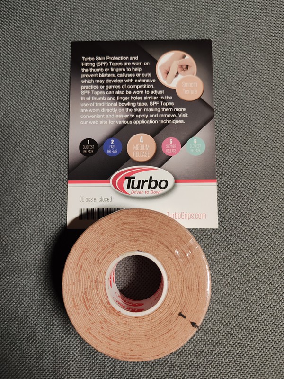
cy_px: 190
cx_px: 142
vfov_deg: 65.3
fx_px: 295
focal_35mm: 27
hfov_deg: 51.4
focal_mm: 6.12
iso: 2500
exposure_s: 1/50
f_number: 1.9
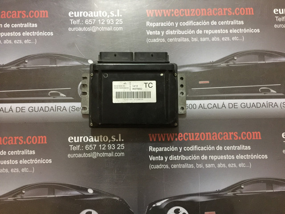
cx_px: 142
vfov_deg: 48.2
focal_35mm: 29
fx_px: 239
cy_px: 107
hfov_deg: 61.7
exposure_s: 1/8
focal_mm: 4.15
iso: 200
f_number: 2.2
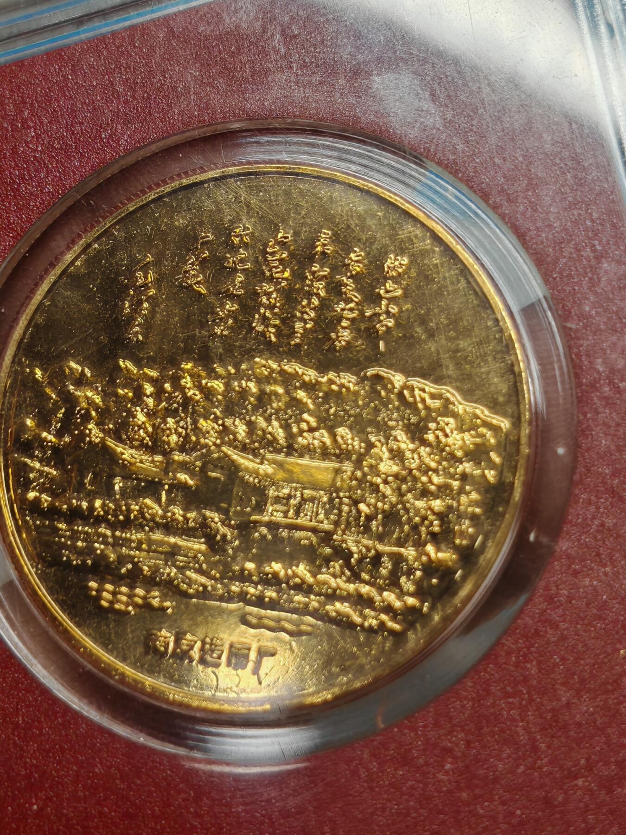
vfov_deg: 20.7
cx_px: 313
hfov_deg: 15.6
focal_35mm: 95
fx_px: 2291
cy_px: 418
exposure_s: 1/340
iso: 50
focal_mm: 7.62
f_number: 1.6
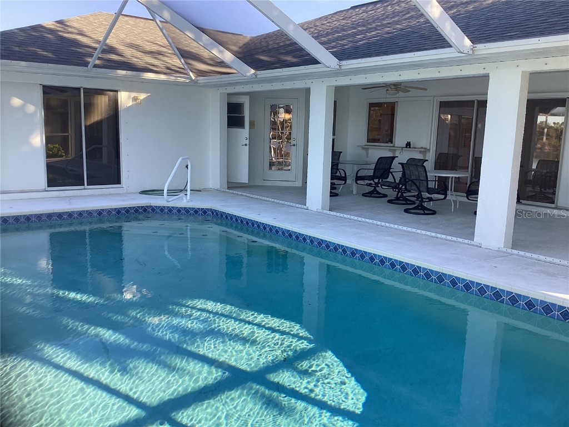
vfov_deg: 45.4
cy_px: 214
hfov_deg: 58.4
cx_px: 284
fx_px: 510
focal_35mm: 31
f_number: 2.4
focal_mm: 3.3
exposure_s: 1/120
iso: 32
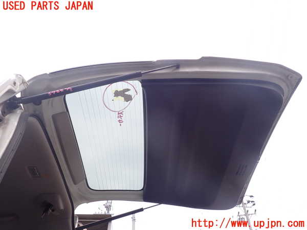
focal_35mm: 25
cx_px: 154
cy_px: 115
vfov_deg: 54.9
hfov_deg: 69.4
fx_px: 222
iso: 100
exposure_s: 1/400
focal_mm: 4.5
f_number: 2.8
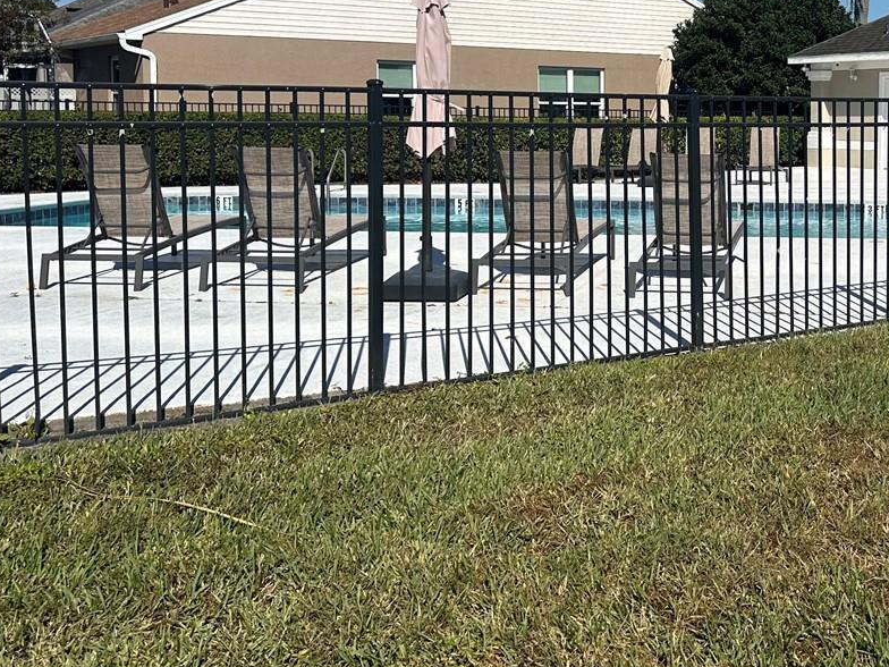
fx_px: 1258
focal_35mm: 49
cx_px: 770
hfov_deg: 36.9
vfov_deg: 29.4
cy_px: 196
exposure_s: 1/8929
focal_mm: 6.86
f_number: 1.78
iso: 80
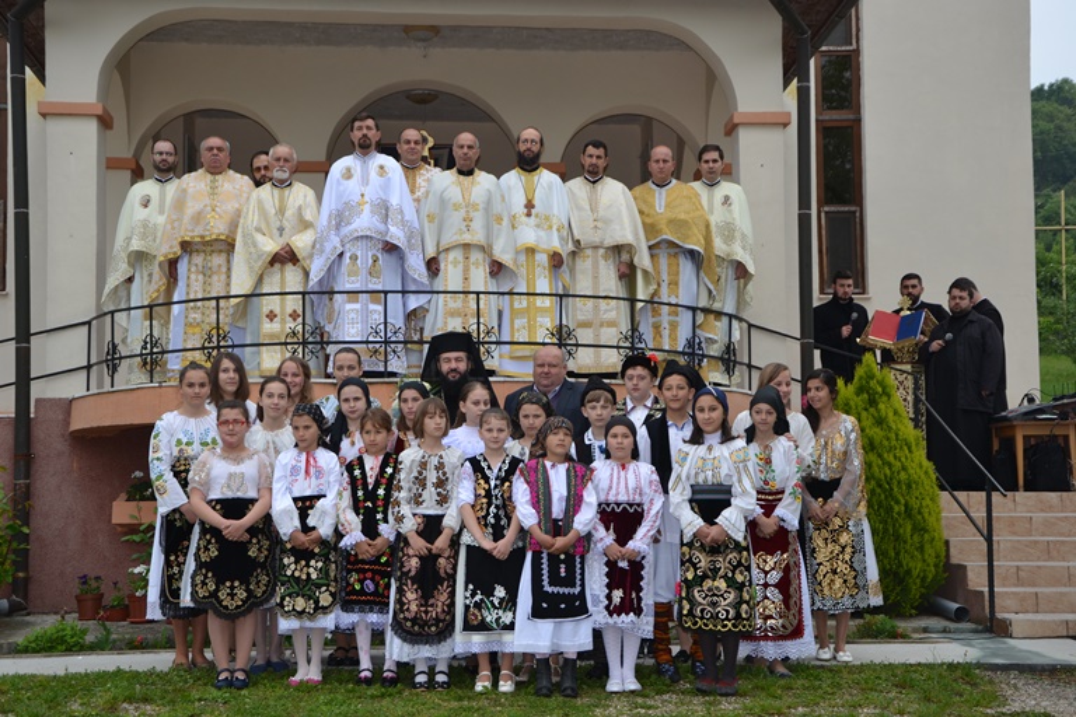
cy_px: 358
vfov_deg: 23.8
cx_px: 538
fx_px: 1704
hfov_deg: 35.1
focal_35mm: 57
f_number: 5.6
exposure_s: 1/125
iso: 100
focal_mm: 38
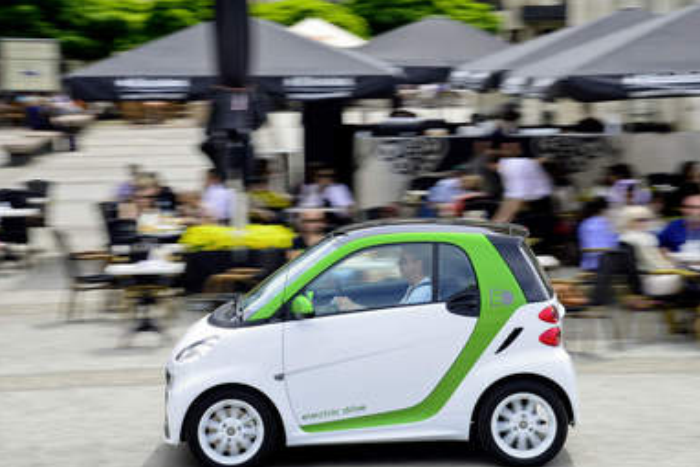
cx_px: 363
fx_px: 2140
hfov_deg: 18.6
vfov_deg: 12.5
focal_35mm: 110
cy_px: 241
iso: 100
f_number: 8
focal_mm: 105
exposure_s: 1/30
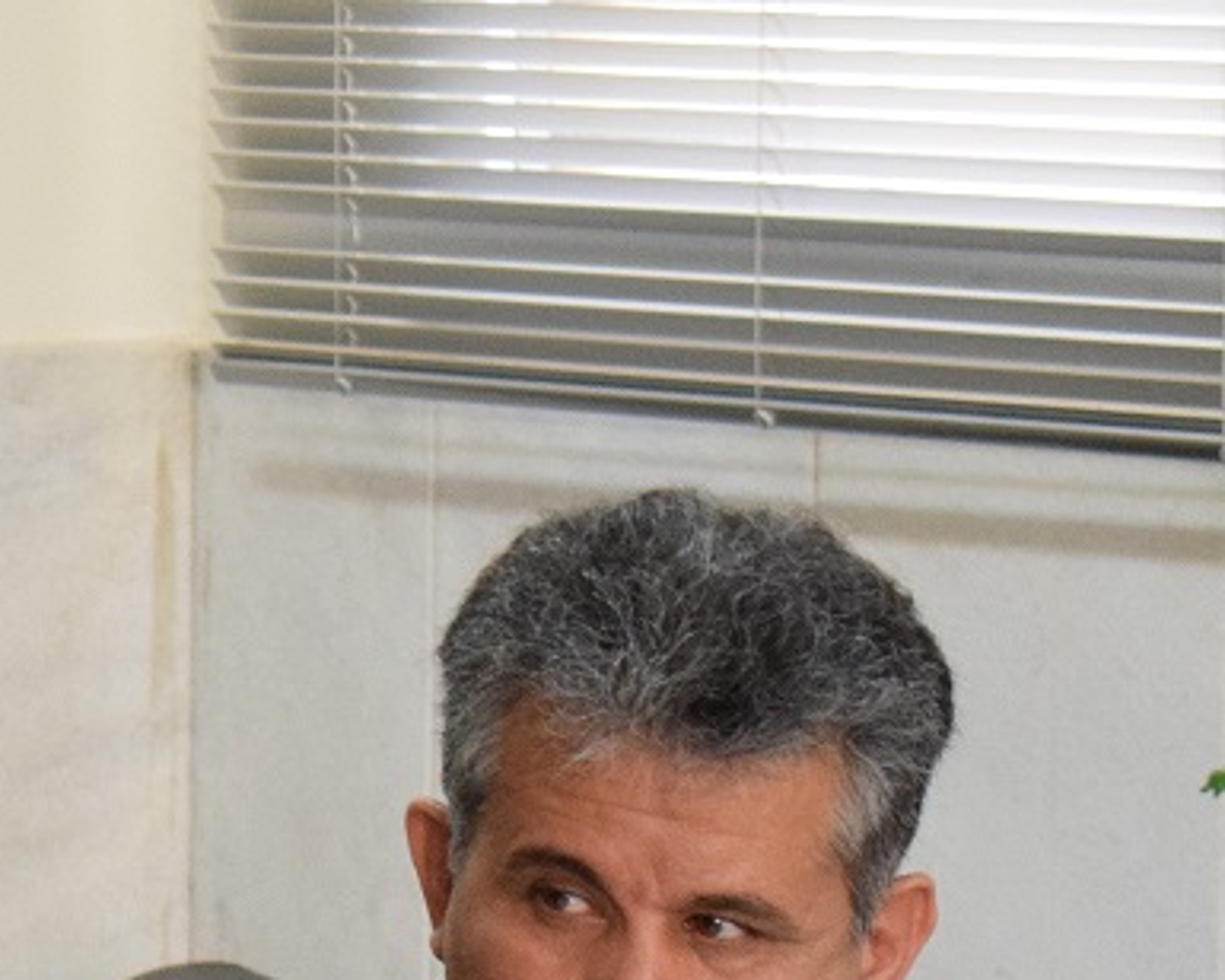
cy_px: 1123
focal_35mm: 223
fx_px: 8098
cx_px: -344
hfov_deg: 8.5
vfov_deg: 6.9
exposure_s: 1/60
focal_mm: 55
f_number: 5.6
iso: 2500
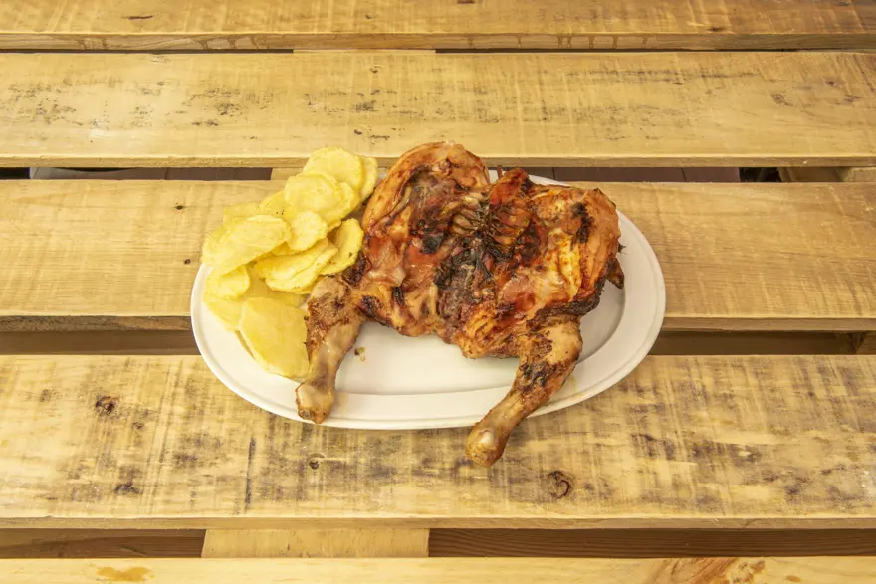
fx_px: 827
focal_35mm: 34
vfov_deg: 38.9
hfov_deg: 55.8
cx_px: 438
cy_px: 292
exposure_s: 1/1.67
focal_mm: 34
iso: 100
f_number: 10
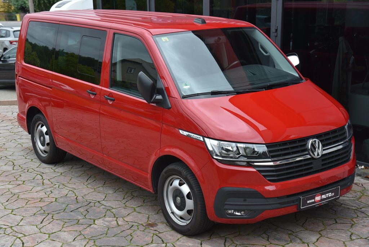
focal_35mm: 55
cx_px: 184
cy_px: 124
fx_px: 564
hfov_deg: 36.2
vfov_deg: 24.7
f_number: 6.3
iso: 500
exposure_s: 1/160
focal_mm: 55
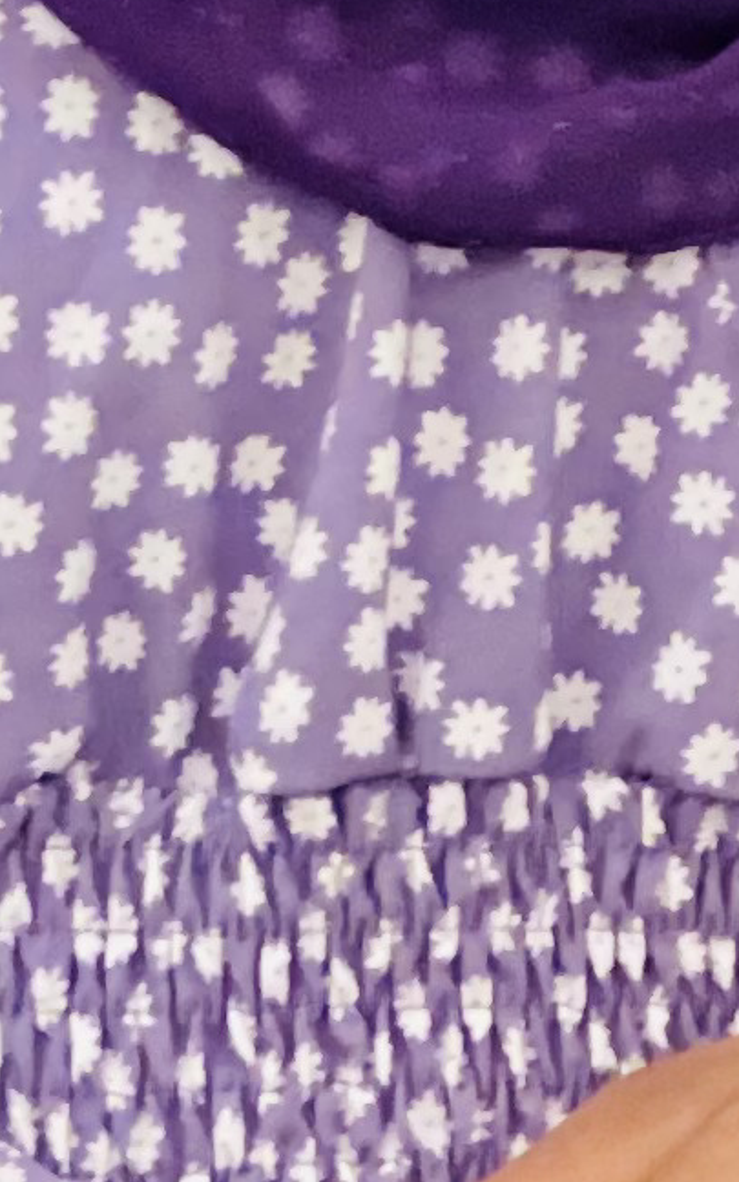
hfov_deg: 3.1
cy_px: -1370
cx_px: 86
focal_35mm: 422
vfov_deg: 4.9
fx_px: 13599
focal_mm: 7.5
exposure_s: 1/24
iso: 400
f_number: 2.2
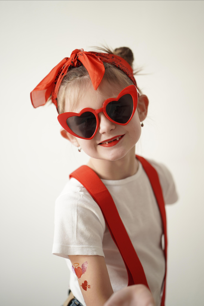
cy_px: 153
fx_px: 722
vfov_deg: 23.9
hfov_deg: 16.1
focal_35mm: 85
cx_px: 102
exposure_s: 1/400
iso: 400
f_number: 2
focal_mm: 85
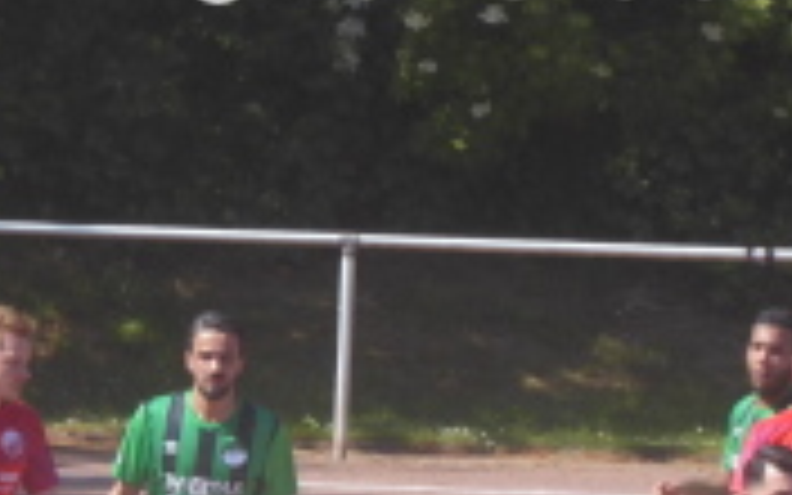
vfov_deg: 1.6
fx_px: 17570
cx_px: -63
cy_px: 662
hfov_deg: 2.6
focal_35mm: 814
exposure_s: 1/200
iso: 80
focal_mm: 53.8
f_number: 5.8
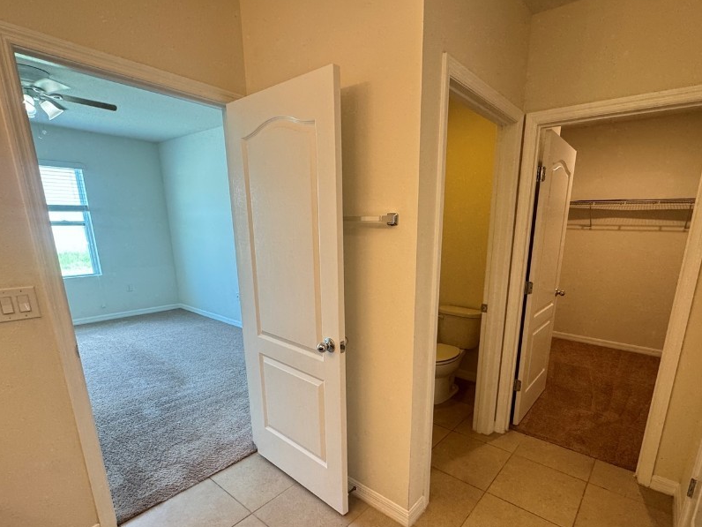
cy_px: 320
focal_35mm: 18
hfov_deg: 87.4
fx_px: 365
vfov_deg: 70.7
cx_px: 392
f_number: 2.2
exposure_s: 1/60
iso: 200
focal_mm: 2.22
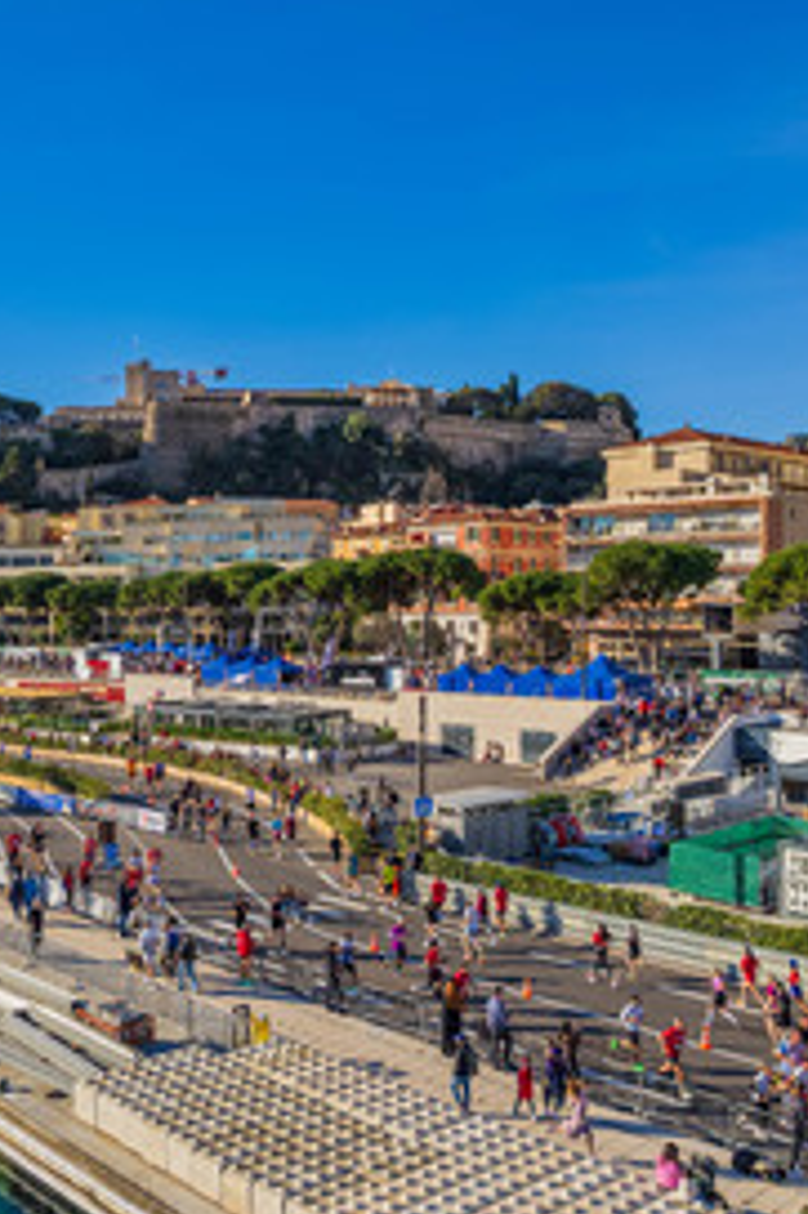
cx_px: 259
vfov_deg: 55.8
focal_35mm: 34
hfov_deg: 38.3
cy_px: 603
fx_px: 1146
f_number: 2.8
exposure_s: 1/1600
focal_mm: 8.4
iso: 100
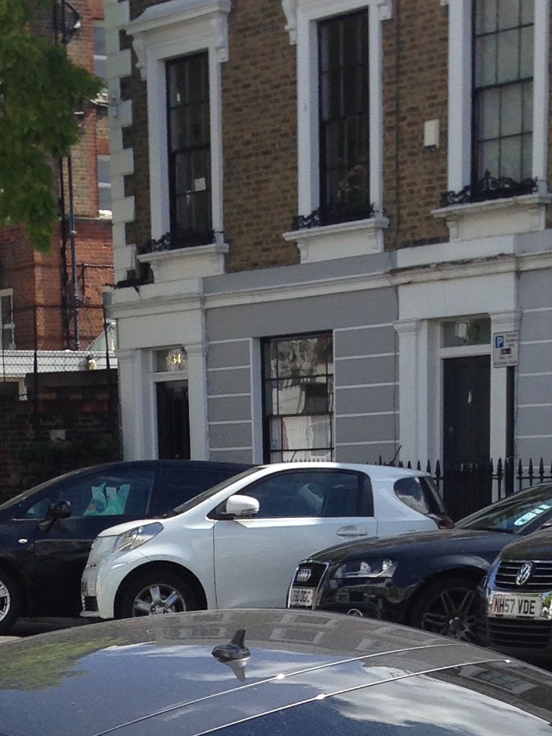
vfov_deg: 17.6
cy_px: 970
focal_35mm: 104
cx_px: 187
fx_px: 2211
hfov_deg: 14.2
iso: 50
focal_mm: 4.12
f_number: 2.4
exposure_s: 1/951
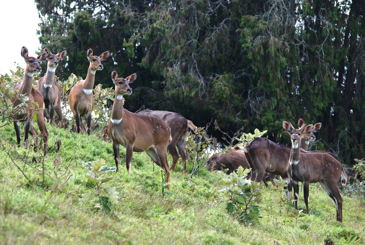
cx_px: 182
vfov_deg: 6.1
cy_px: 122
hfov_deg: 9.1
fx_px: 2284
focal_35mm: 225
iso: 400
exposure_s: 1/125
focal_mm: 150
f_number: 5
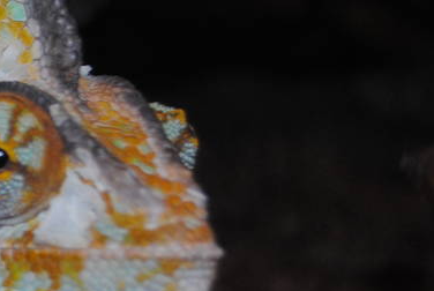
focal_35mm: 204
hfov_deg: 9.3
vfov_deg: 6.8
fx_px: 2463
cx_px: -485
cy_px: 175
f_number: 4.8
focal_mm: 32
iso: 200
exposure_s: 1/60
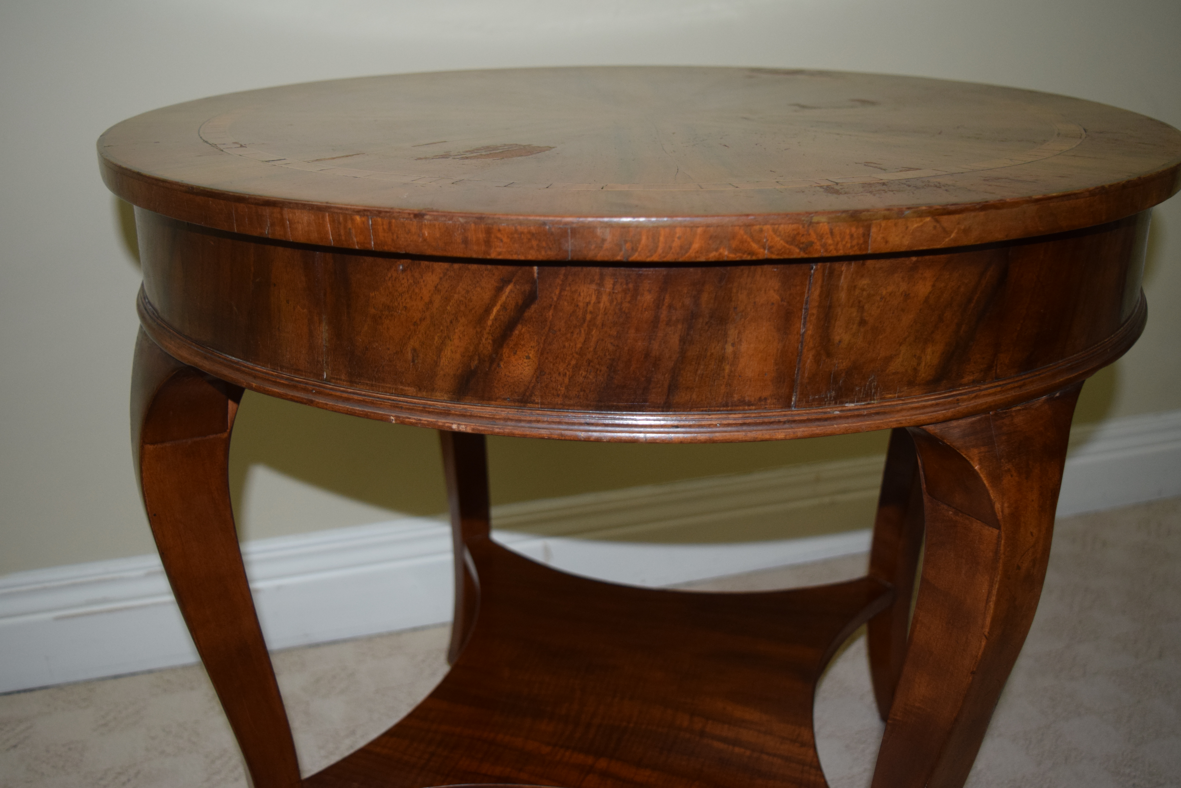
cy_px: 394
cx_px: 590
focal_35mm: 36
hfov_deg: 53.1
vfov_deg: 36.9
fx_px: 1181
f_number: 4
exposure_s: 1/60
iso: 1000
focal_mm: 24
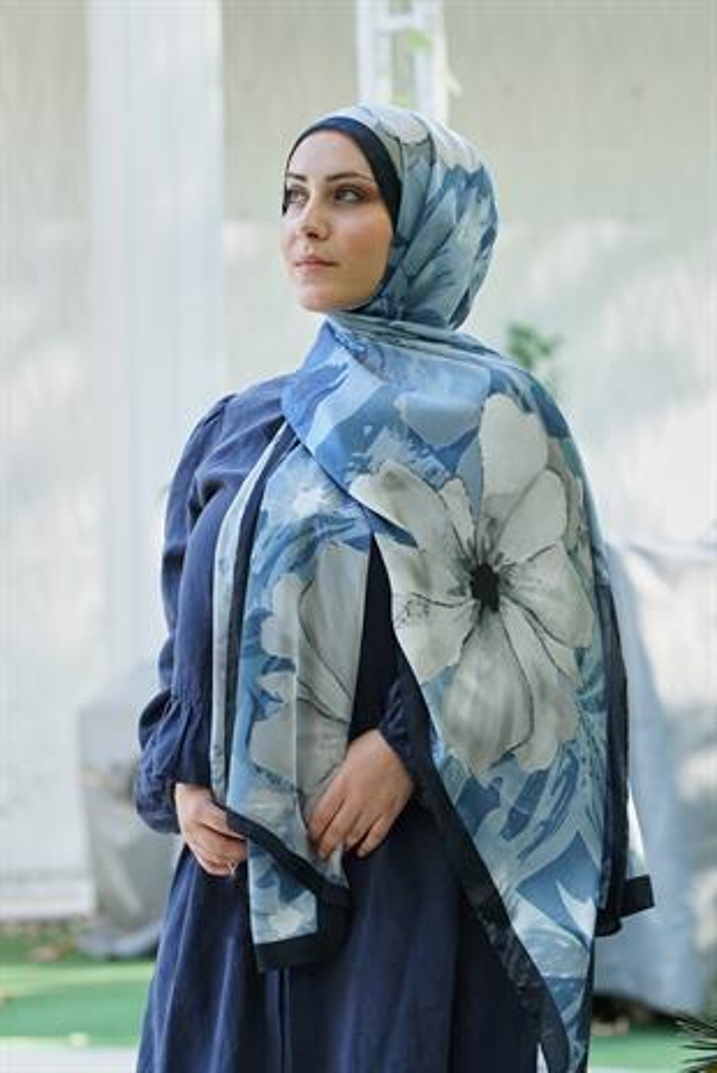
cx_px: 358
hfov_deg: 11.9
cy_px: 536
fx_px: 3430
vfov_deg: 17.8
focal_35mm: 115
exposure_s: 1/125
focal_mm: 115
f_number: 5.6
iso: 500
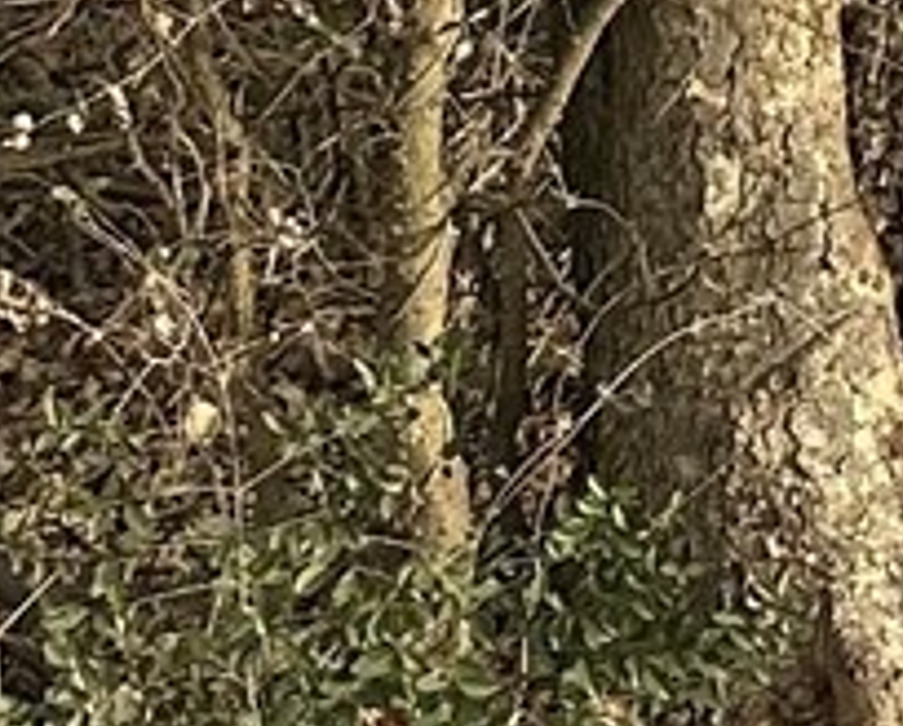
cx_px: 3169
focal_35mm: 220
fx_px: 5891
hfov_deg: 7.2
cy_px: -1293
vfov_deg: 6.5
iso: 80
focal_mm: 6.86
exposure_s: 1/980
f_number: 1.78
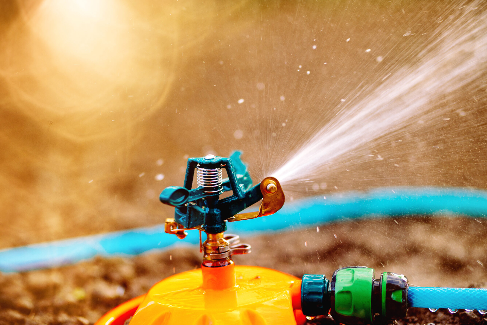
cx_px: 244
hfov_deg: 23.9
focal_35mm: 85
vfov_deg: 16.1
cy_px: 162
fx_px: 1150
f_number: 1.4
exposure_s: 1/320
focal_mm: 85
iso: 200
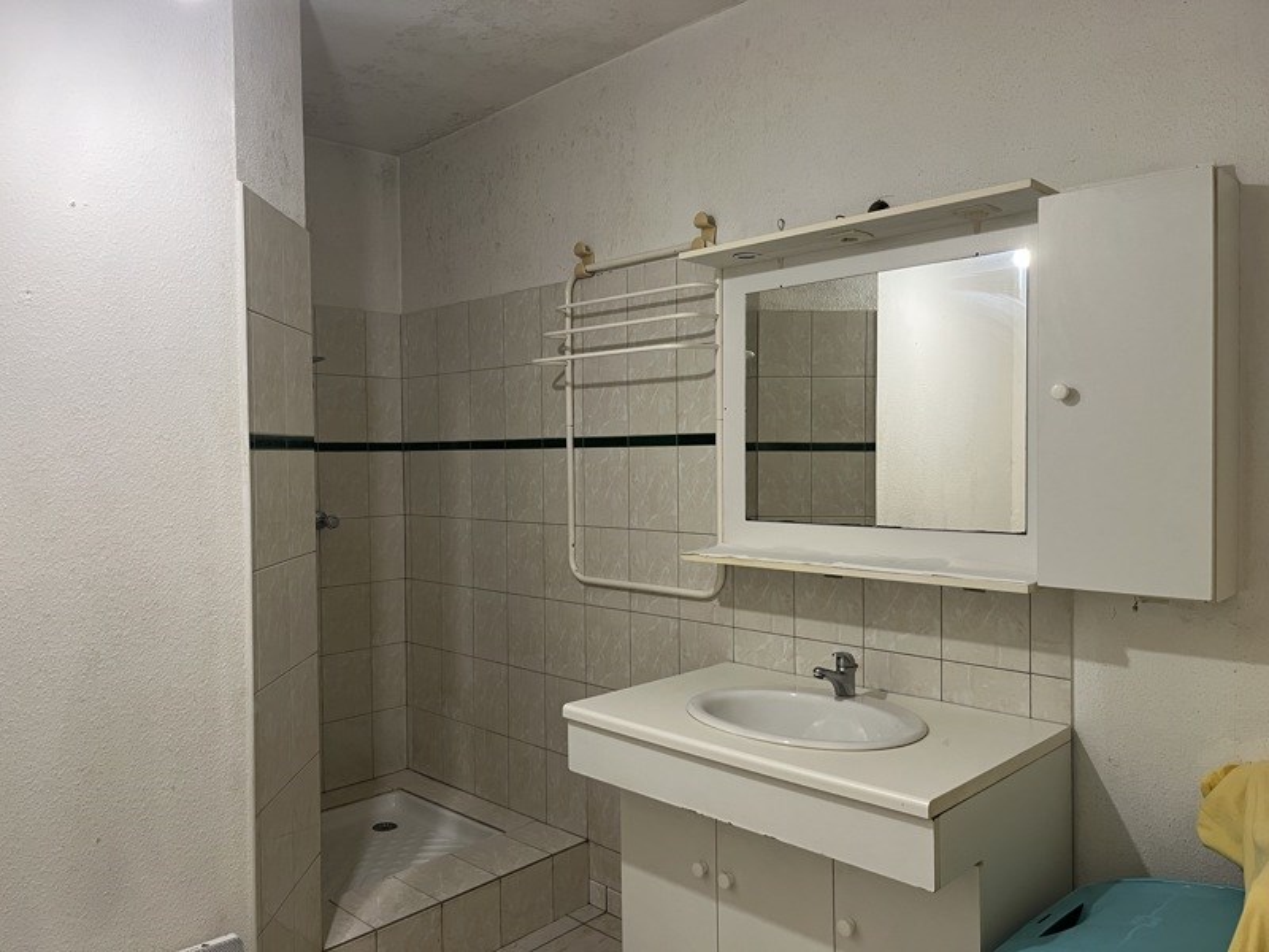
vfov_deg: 53.1
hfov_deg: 67.3
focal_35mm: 26
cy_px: 476
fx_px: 953
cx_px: 634
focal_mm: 5.1
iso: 80
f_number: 1.6
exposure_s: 1/50
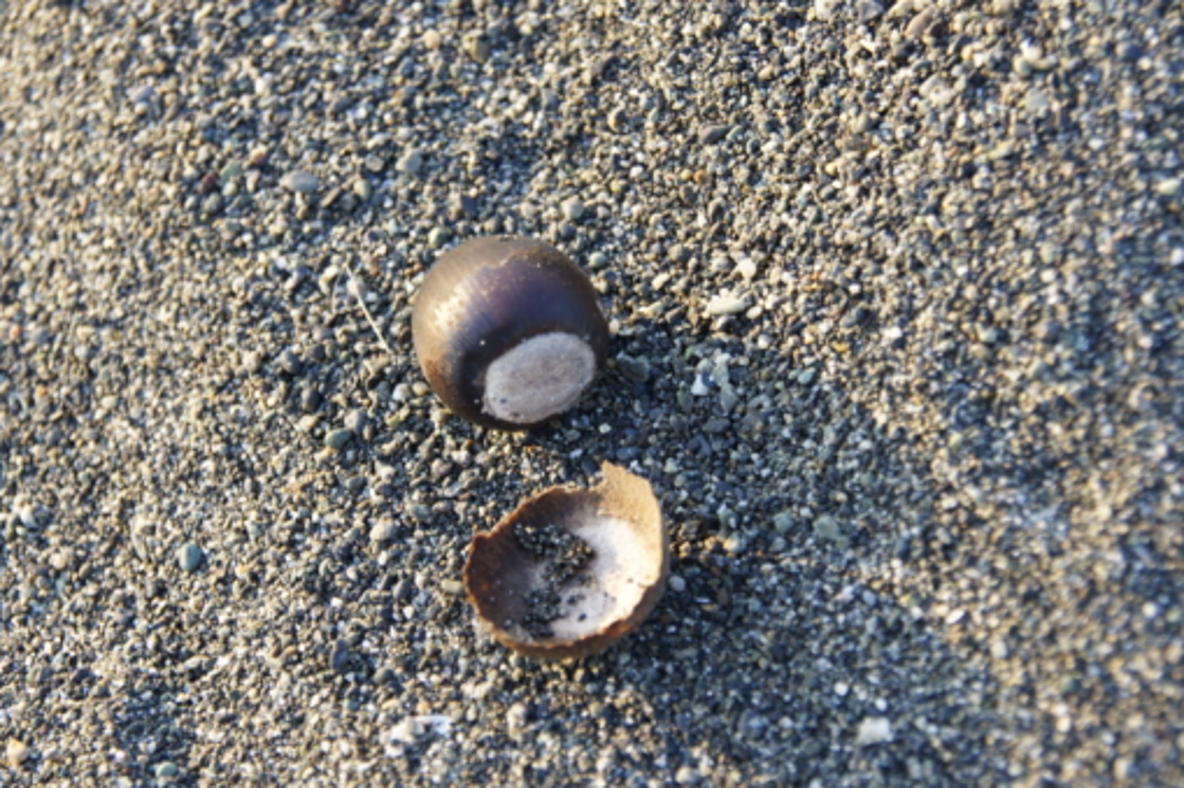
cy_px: 394
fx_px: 3485
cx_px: 570
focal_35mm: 106
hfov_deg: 19.3
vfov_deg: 12.9
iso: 200
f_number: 5.6
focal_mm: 60
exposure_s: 1/80
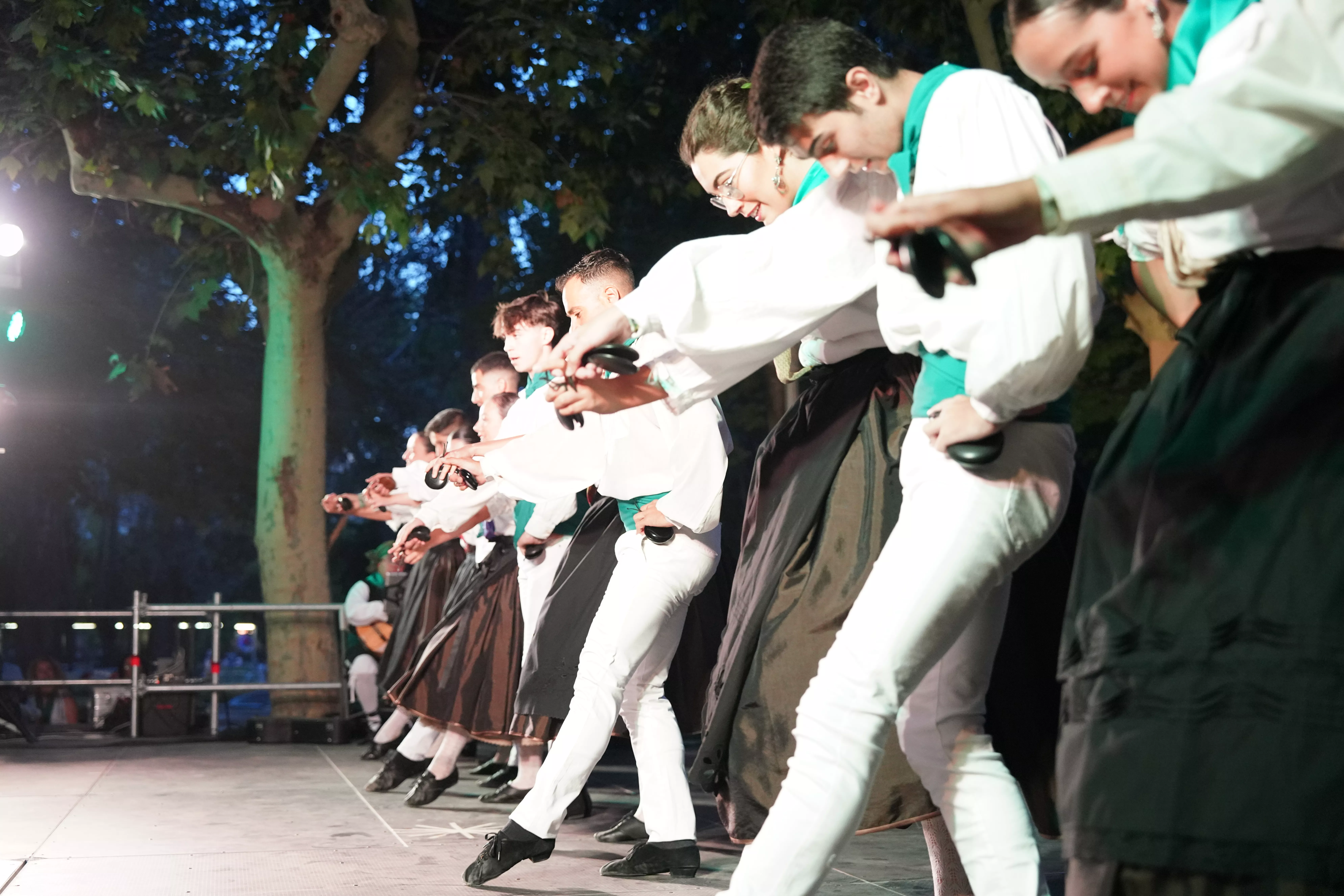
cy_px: 448
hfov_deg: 42.7
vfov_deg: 29.3
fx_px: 1717
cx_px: 672
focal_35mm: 46
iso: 5000
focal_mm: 46
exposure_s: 1/640
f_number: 2.8
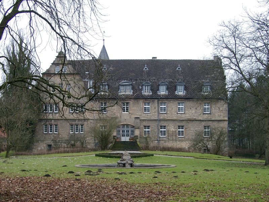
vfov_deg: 22.9
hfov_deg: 30.3
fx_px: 497
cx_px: 134
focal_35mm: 64
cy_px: 101
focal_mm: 13.35
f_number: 4
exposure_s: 1/88.6
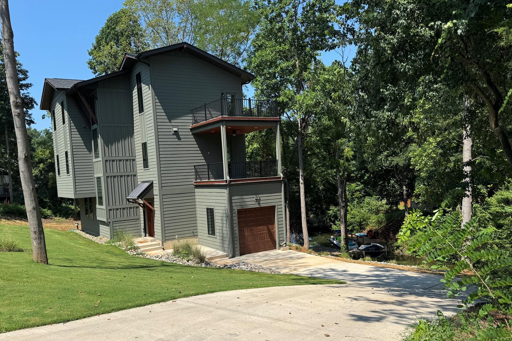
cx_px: 241
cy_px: 192
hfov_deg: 61.9
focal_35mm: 30
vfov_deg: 43.5
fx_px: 427
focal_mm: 6.76
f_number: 1.78
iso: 80
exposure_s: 1/4310
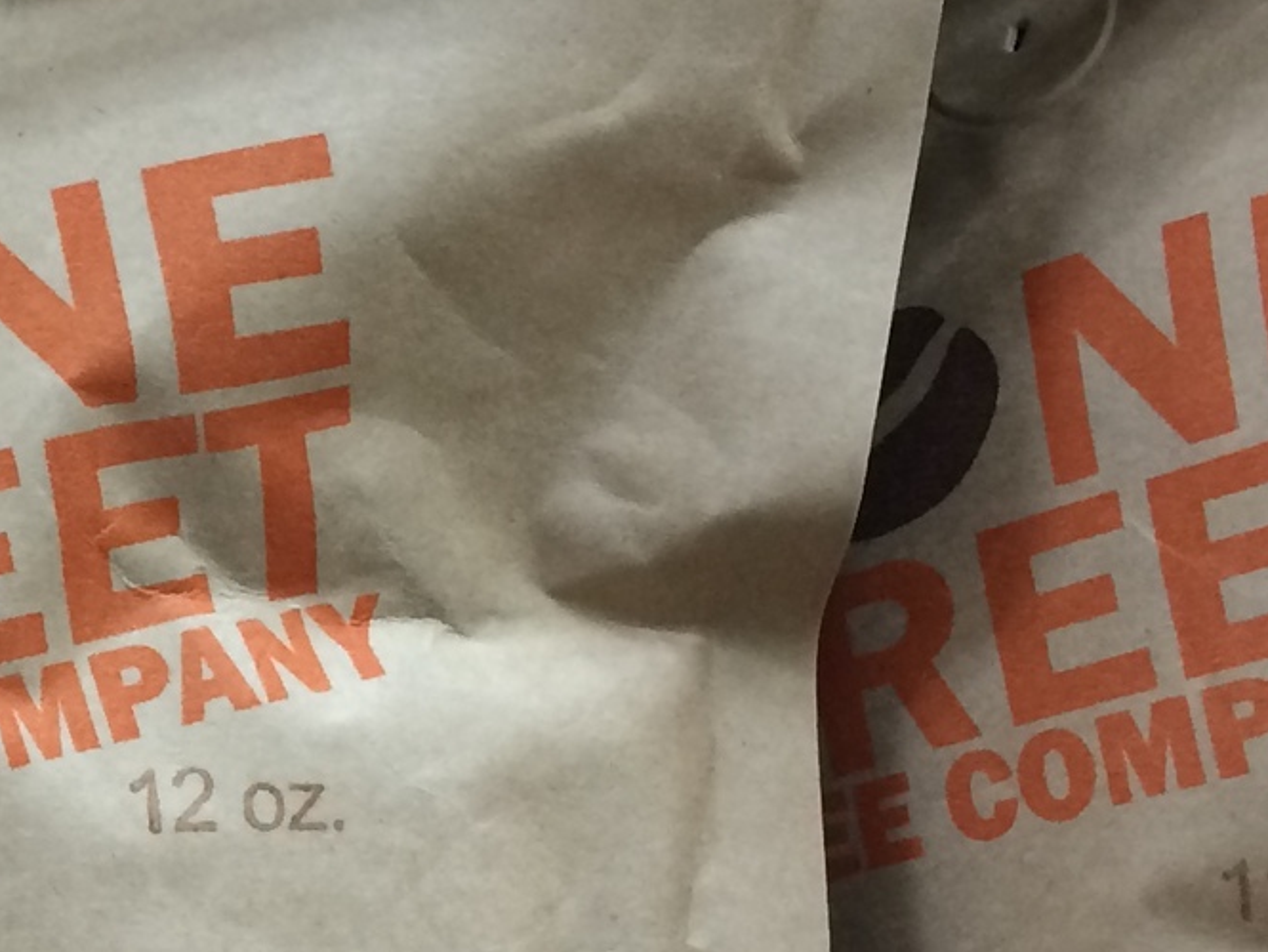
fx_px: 3993
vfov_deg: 13.6
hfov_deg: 17.0
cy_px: 577
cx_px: -399
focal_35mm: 109
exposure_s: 1/30
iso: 125
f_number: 2.2
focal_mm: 4.15
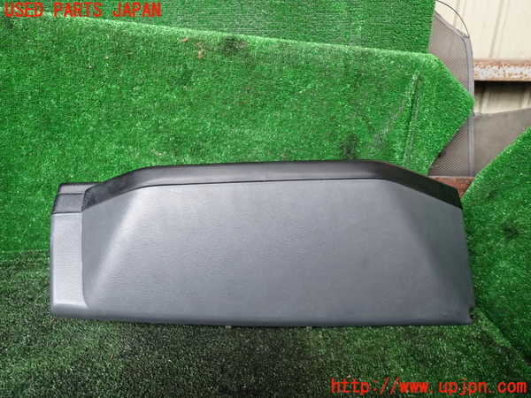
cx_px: 266
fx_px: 383
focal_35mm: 25
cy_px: 199
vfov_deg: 54.9
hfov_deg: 69.4
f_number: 2
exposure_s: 1/30
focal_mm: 4.5
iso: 320
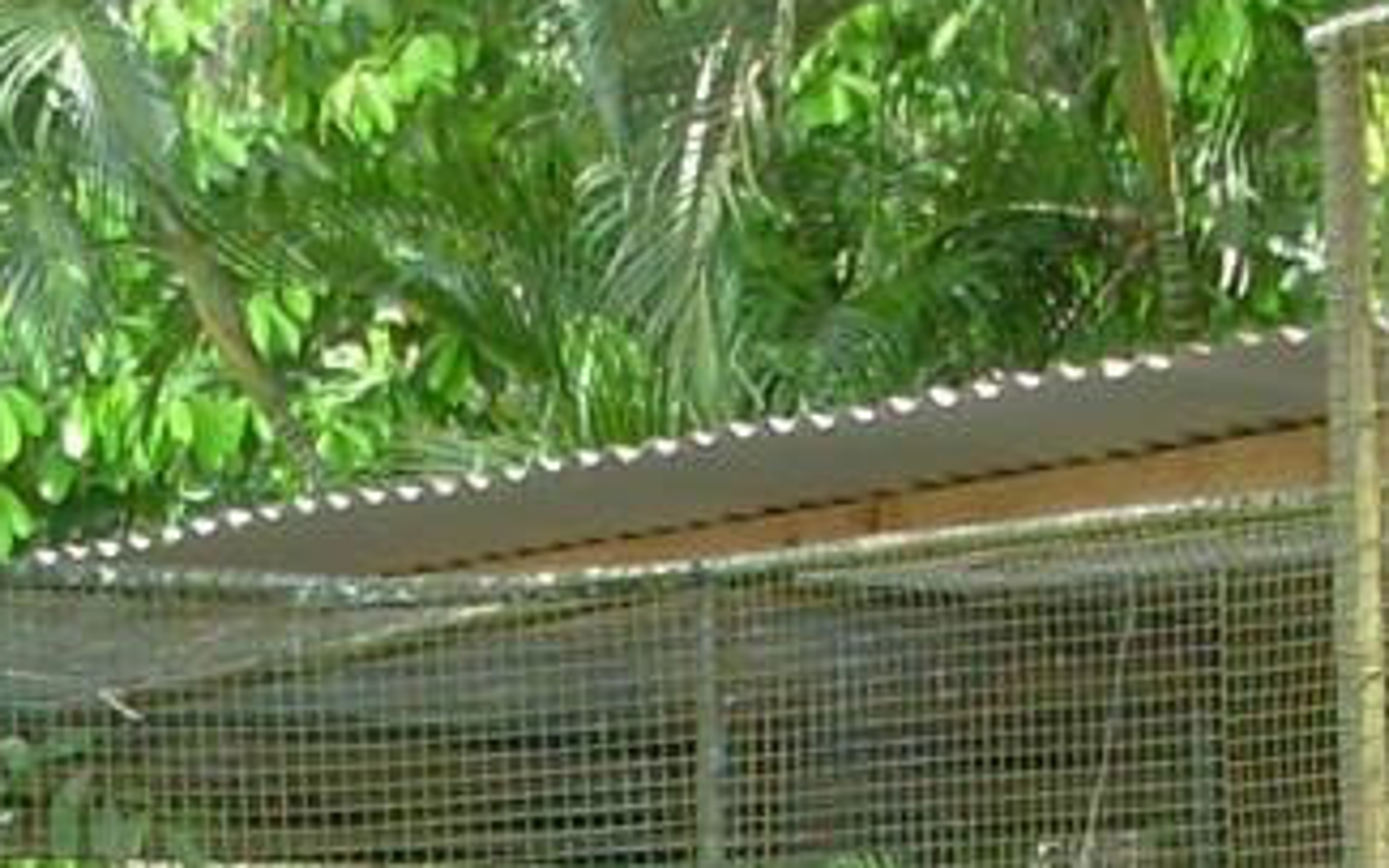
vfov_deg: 6.5
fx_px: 7494
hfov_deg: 10.6
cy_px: 1428
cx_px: 560
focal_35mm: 198
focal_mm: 6.3
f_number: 2.9
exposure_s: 1/64
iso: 50
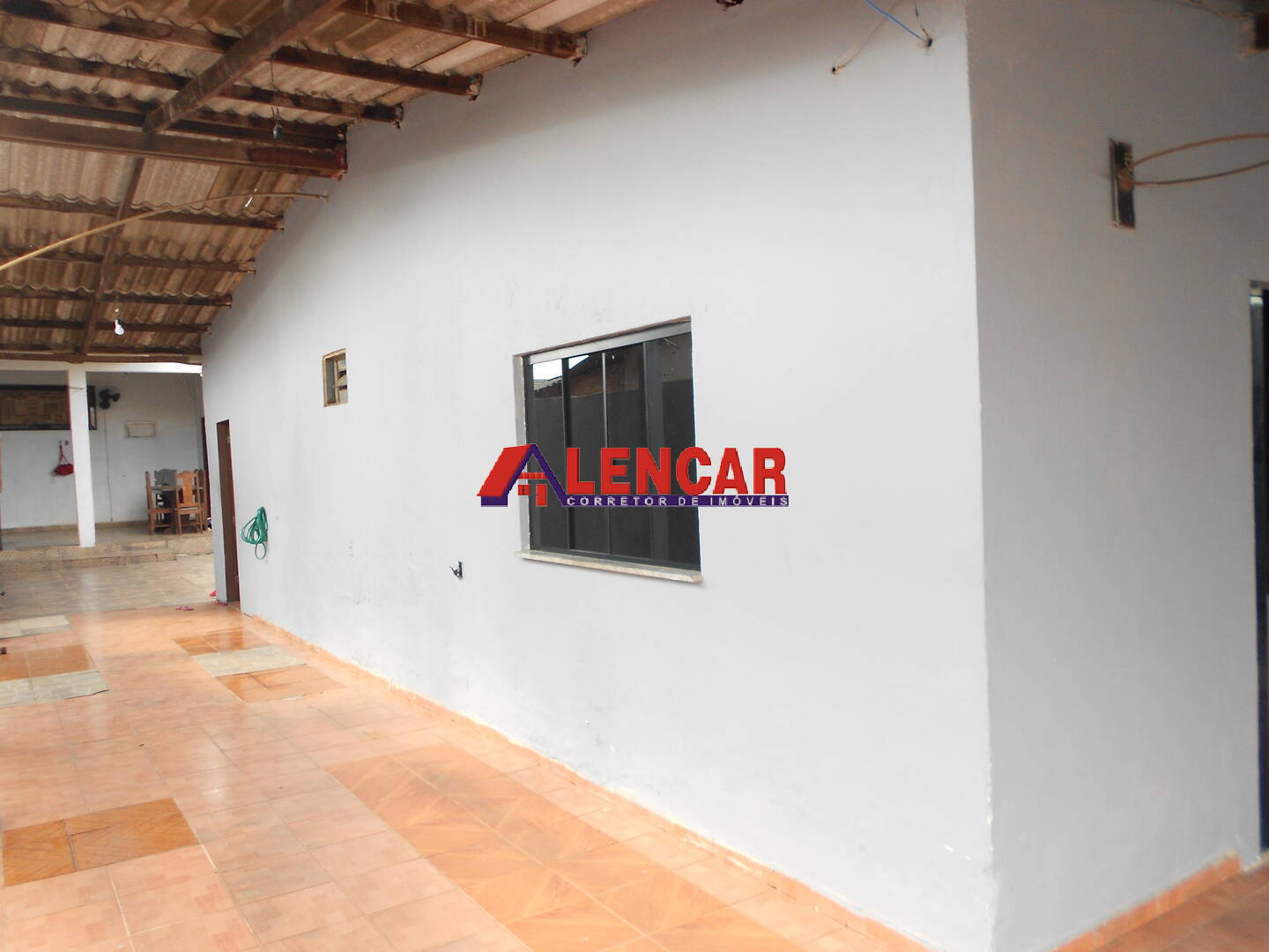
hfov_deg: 67.3
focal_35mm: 26
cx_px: 634
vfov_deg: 53.1
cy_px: 476
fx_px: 953
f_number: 3.2
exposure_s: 1/40
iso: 80
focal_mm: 4.6
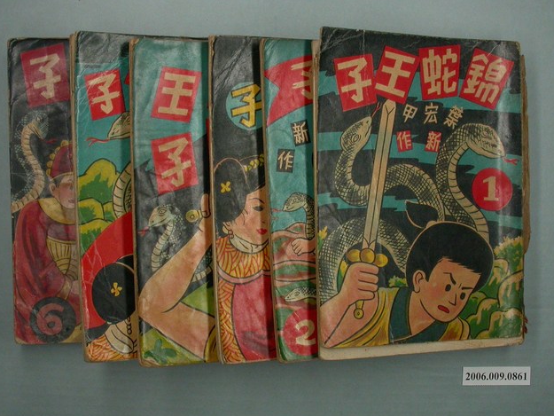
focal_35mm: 43
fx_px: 688
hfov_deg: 43.8
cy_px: 212
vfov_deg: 33.6
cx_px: 273
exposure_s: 1/30
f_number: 6.1
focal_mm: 8.7
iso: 200
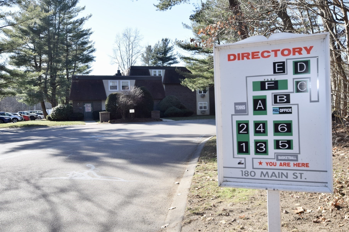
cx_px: 187
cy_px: 112
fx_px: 330
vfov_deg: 38.9
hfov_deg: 55.8
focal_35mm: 34
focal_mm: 20
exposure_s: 1/250
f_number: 8
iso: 200
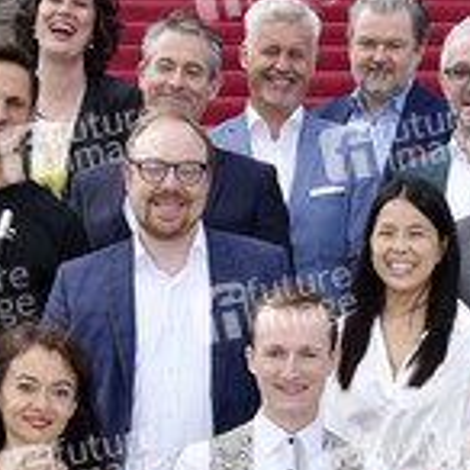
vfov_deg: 10.7
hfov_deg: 10.7
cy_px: 386
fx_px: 2504
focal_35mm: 163
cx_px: 317
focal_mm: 62
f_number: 10
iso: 200
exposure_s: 1/100
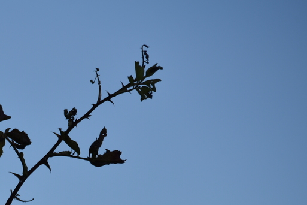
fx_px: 6387
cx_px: -38
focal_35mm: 749
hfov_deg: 2.8
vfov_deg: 1.8
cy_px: 229
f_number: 6.3
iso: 100
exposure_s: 1/640
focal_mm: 300
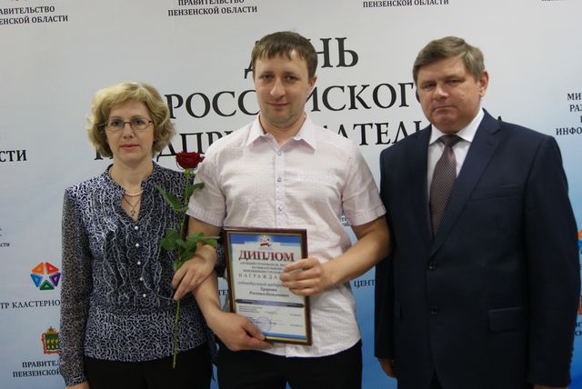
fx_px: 583
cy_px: 194
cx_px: 291
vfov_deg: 36.9
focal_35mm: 36
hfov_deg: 53.1
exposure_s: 1/15
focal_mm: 24
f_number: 4
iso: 400
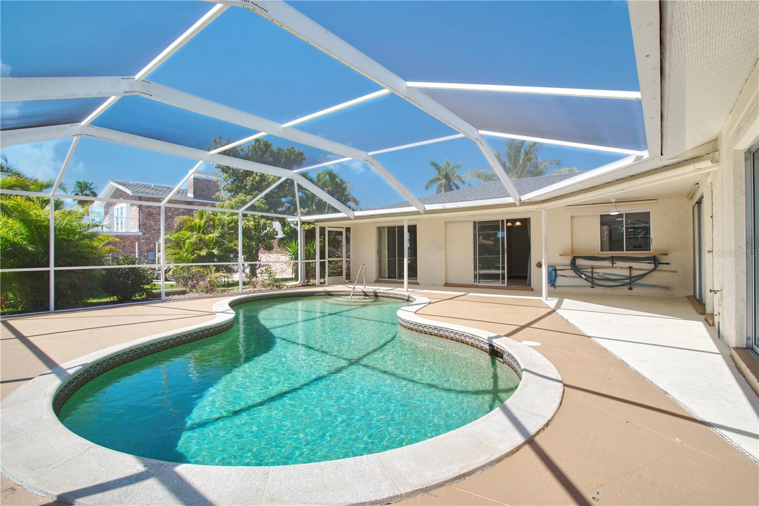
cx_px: 380
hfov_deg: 93.3
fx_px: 358
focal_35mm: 17
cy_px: 253
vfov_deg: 70.4
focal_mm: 17
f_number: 14
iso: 100
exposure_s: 1/160
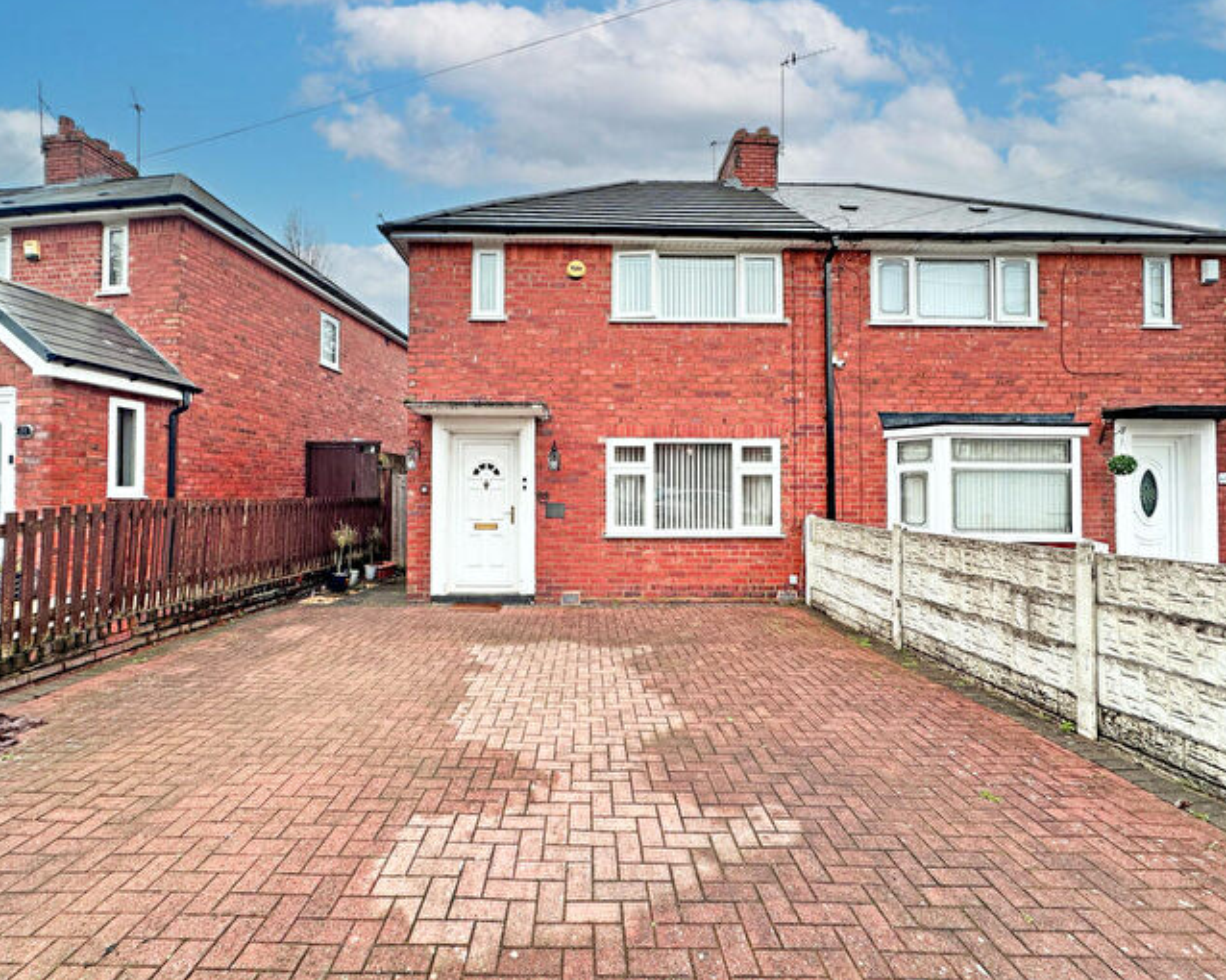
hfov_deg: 96.8
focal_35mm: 15
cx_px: 590
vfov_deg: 84.0
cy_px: 483
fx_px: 544
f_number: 2.2
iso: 40
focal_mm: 2.22
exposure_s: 1/105
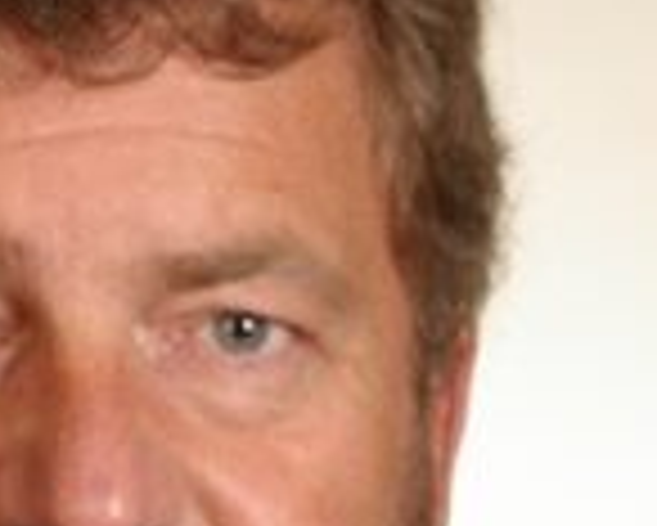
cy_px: 470
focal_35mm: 405
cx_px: 9
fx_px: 7880
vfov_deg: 3.8
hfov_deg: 4.8
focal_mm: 68
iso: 200
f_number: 11
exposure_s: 1/125
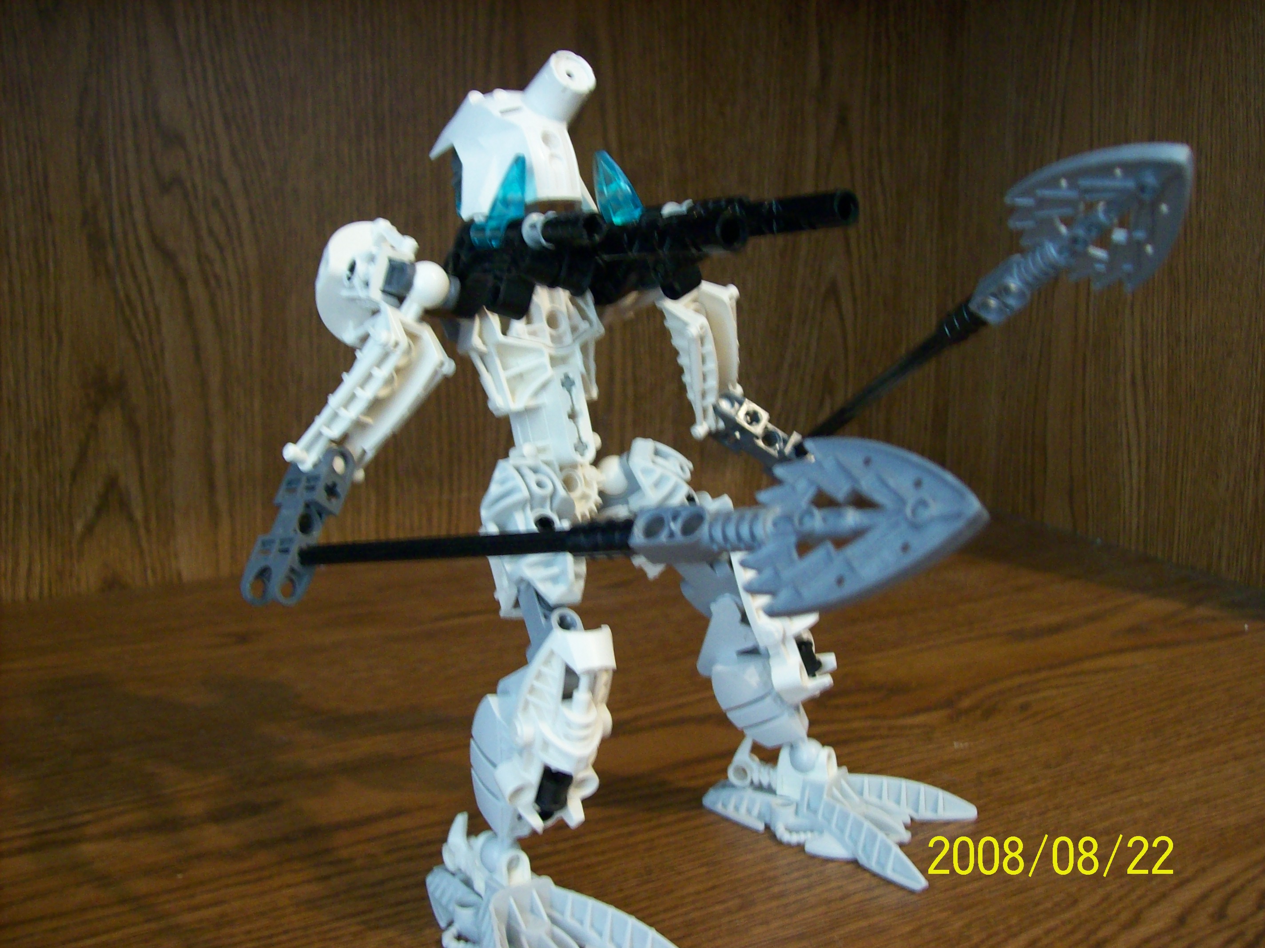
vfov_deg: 39.6
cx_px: 632
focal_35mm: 36
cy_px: 474
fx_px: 1315
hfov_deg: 51.4
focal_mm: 6
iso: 160
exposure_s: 1/11.8
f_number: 2.7
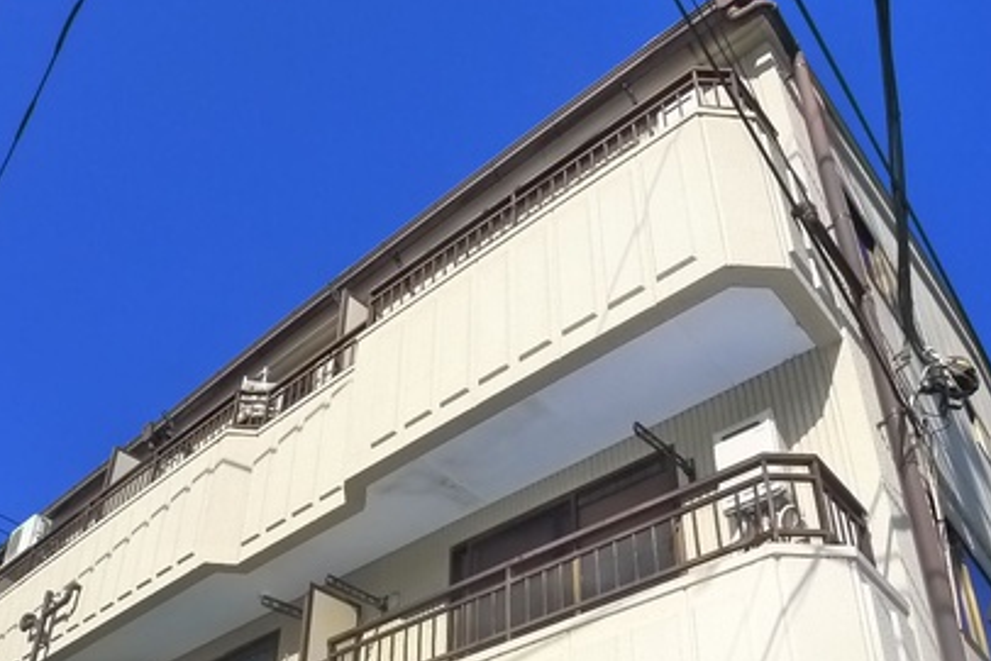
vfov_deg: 29.7
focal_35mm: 43
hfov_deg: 45.4
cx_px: 522
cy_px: 613
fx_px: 1184
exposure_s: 1/800
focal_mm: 5.1
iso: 400
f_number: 4.5
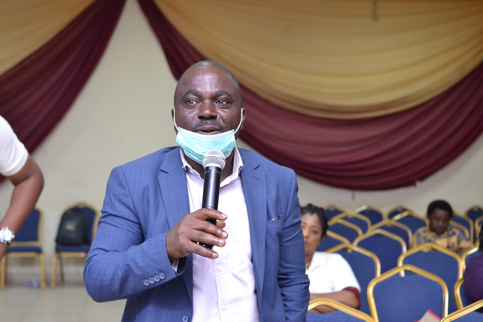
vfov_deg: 24.8
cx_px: 238
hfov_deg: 36.6
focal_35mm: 55
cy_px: 167
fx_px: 731
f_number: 2.2
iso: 1600
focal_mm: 35
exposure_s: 1/125
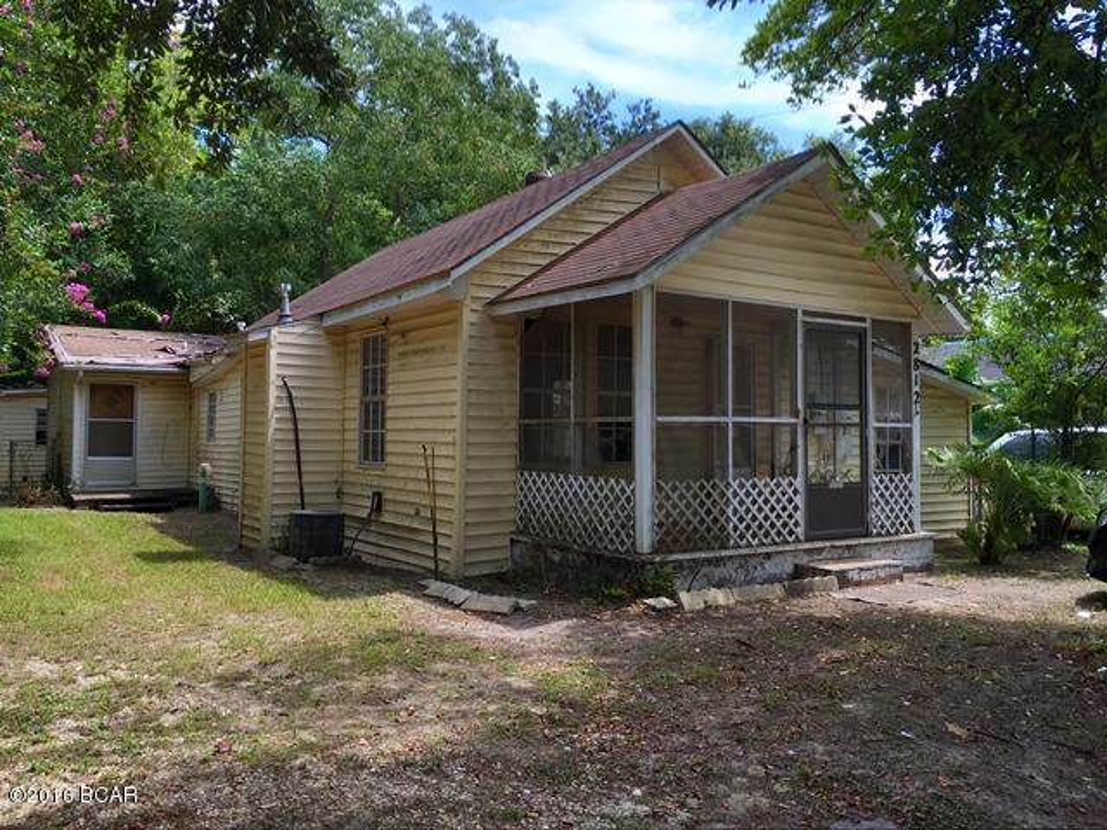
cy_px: 415
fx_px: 927
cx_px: 554
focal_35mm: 29
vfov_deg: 48.2
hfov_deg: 61.7
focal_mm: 4.15
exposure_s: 1/905
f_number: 2.2
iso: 25
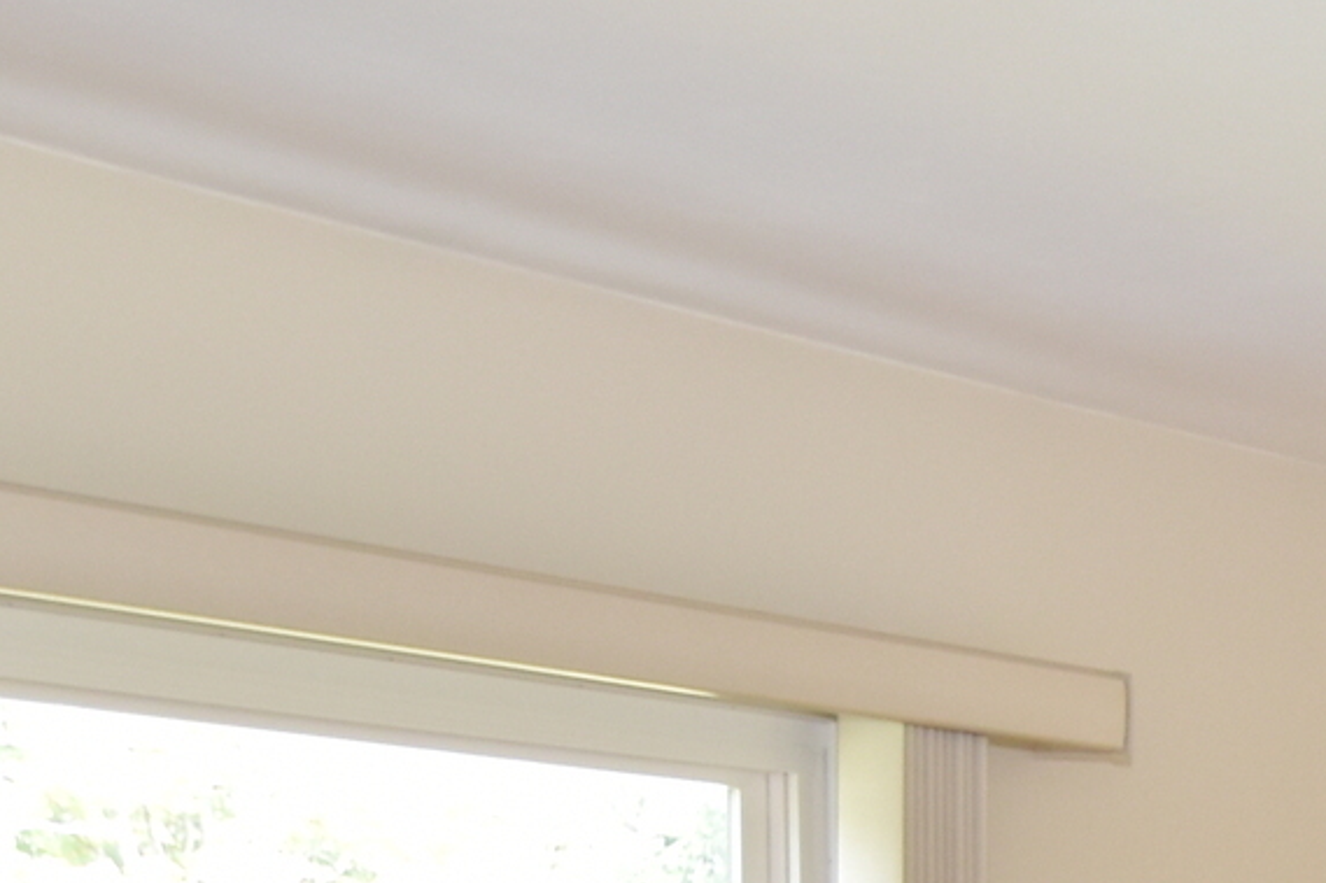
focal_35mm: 81
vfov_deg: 15.1
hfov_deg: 20.7
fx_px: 2982
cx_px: 2086
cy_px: 1484
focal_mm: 10
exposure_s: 1/100
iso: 400
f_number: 5
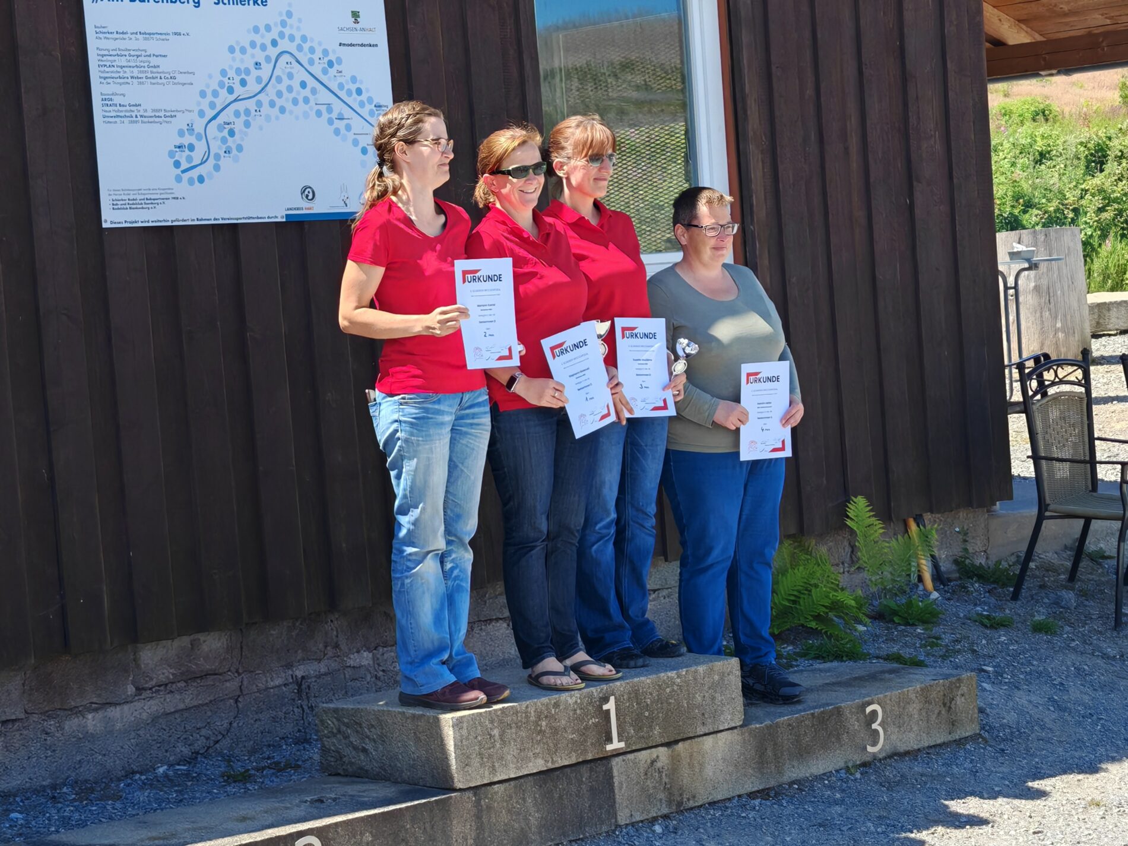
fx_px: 2900
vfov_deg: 16.6
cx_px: 564
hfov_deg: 22.0
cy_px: 423
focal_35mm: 89
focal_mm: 7.62
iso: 50
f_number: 1.6
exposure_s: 1/1400
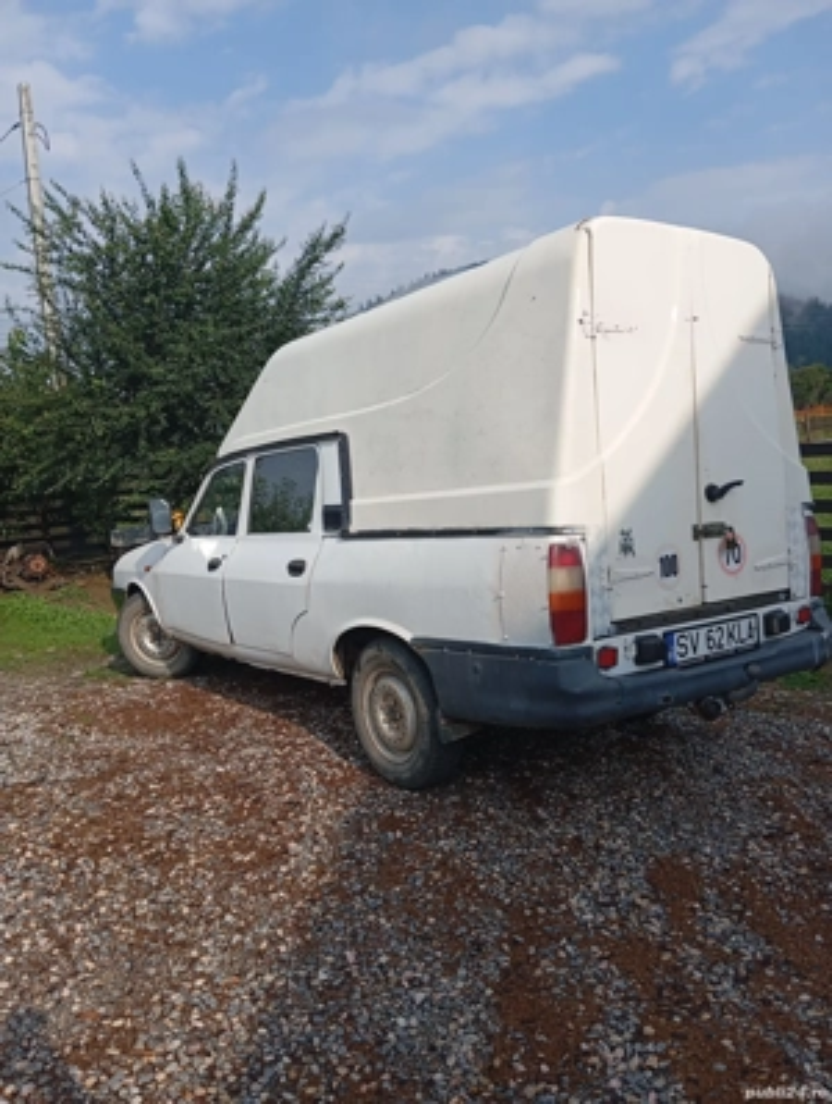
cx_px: 416
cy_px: 552
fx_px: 894
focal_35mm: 28
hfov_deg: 49.9
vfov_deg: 63.4
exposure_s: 1/888
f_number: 1.8
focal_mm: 4.22
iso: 110
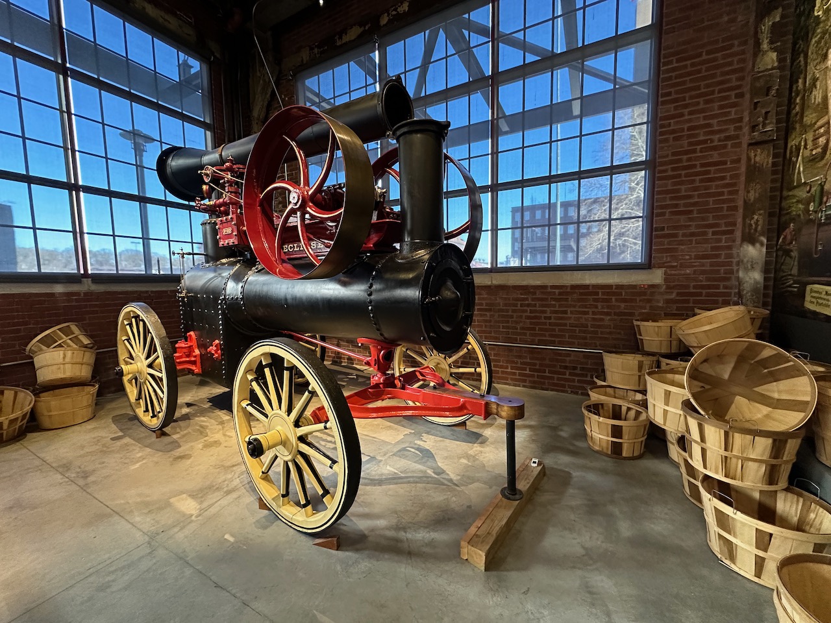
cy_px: 312
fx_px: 336
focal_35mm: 14
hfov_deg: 102.1
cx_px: 416
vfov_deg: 85.7
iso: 640
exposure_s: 1/60
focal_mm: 2.22
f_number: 2.2
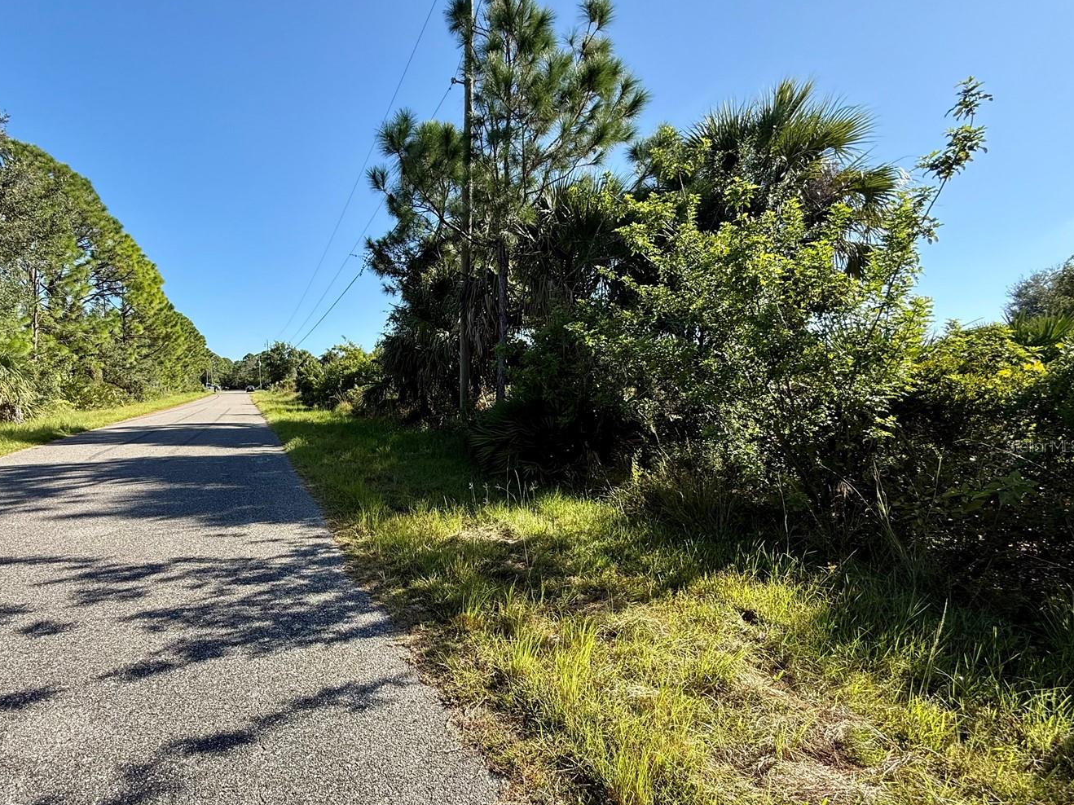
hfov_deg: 89.9
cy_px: 446
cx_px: 431
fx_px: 527
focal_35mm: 17
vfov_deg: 74.5
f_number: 2.2
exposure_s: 1/742
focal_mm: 2.22
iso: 64
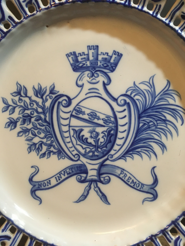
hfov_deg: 48.2
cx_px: 92
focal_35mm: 29
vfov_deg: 61.7
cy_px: 123
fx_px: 207
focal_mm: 4.15
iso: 200
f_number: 2.2
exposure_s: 1/25
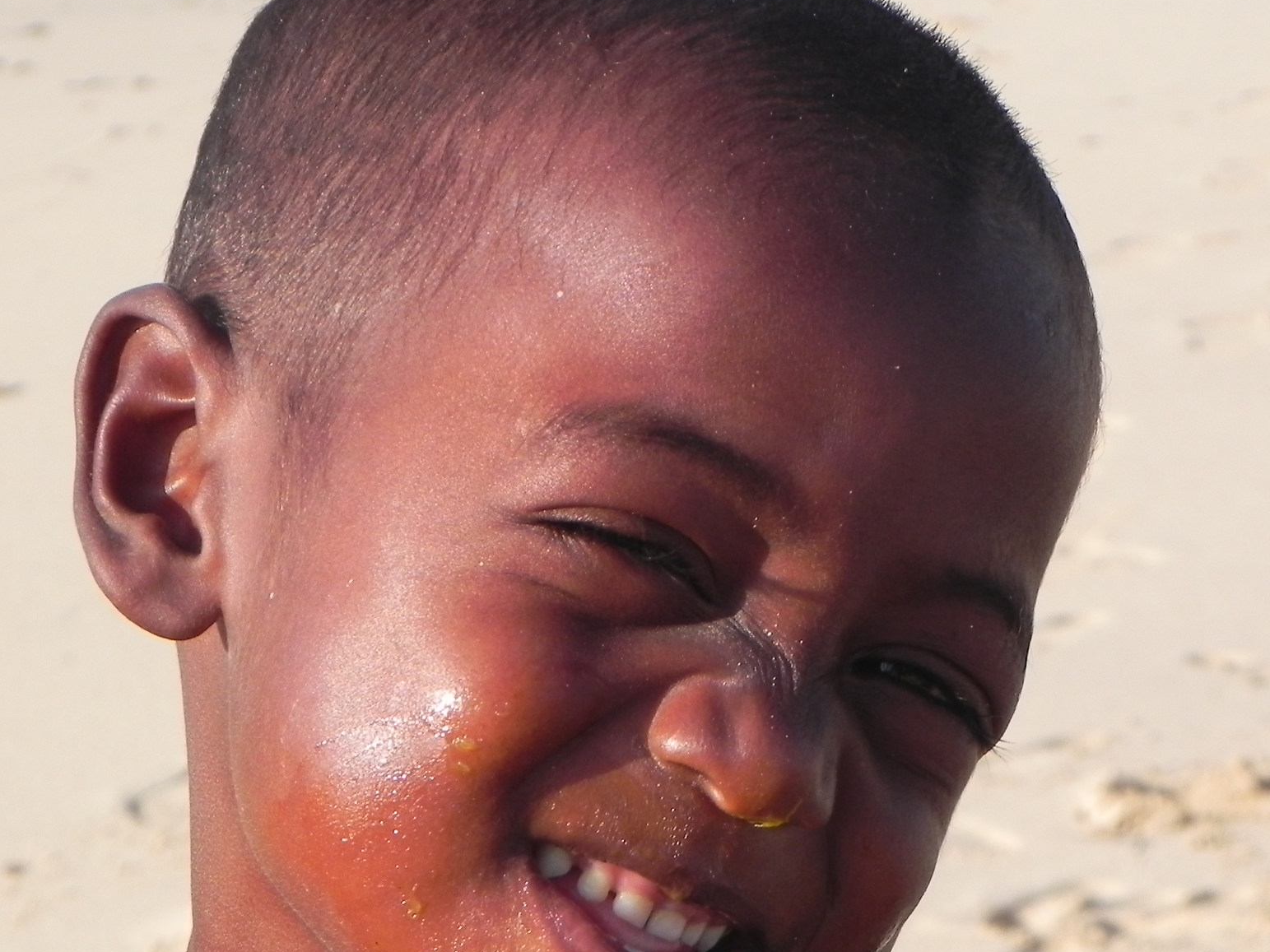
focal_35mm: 182
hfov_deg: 10.9
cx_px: 605
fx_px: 6677
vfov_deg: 8.2
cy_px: 636
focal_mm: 20.8
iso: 160
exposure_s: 1/603
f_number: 4.5
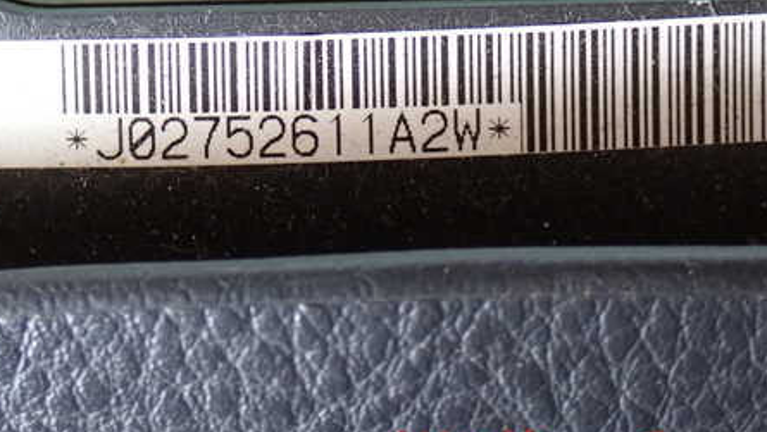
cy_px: 83
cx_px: 271
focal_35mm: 91
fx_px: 1852
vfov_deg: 13.3
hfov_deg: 23.3
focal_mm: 11.09
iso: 640
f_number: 3.6
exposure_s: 1/60
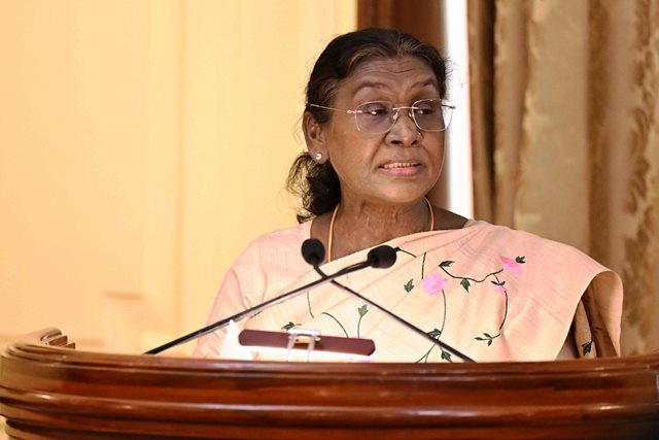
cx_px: 330
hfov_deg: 6.9
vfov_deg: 4.6
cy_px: 220
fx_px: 5493
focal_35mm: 300
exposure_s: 1/100
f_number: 2.8
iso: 3200
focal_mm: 200
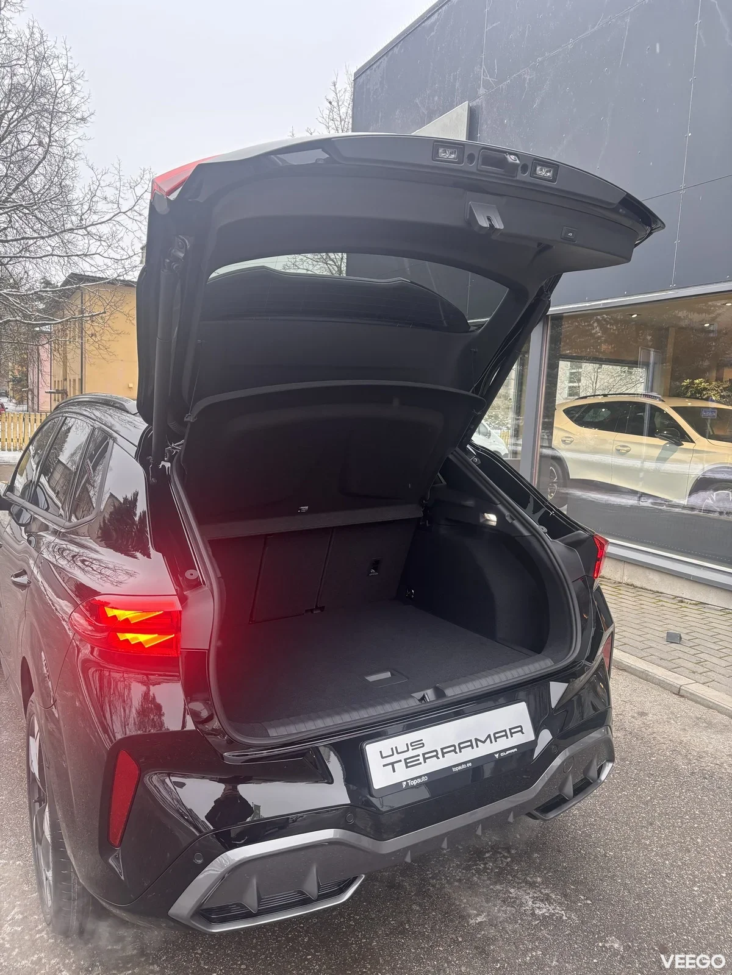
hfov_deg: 53.1
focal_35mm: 26
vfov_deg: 67.3
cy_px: 488
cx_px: 366
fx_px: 733
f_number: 1.6
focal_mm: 5.96
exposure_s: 1/102
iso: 125
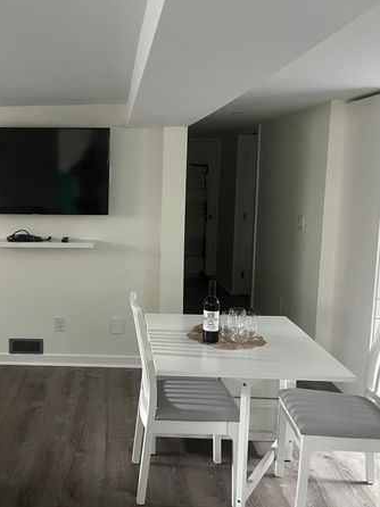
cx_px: 66
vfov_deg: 52.7
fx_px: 513
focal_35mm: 35
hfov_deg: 38.8
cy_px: 252
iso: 500
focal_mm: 5.1
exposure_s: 1/40
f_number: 1.6
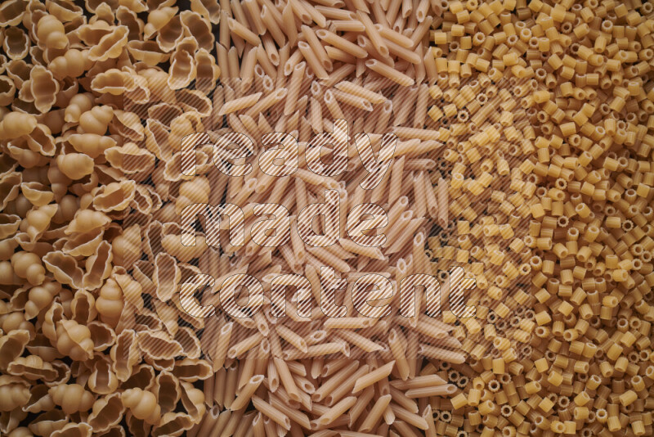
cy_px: 218
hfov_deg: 39.6
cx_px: 327
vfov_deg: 27.0
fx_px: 909
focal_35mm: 50
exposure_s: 1/100
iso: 160
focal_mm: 50
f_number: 8
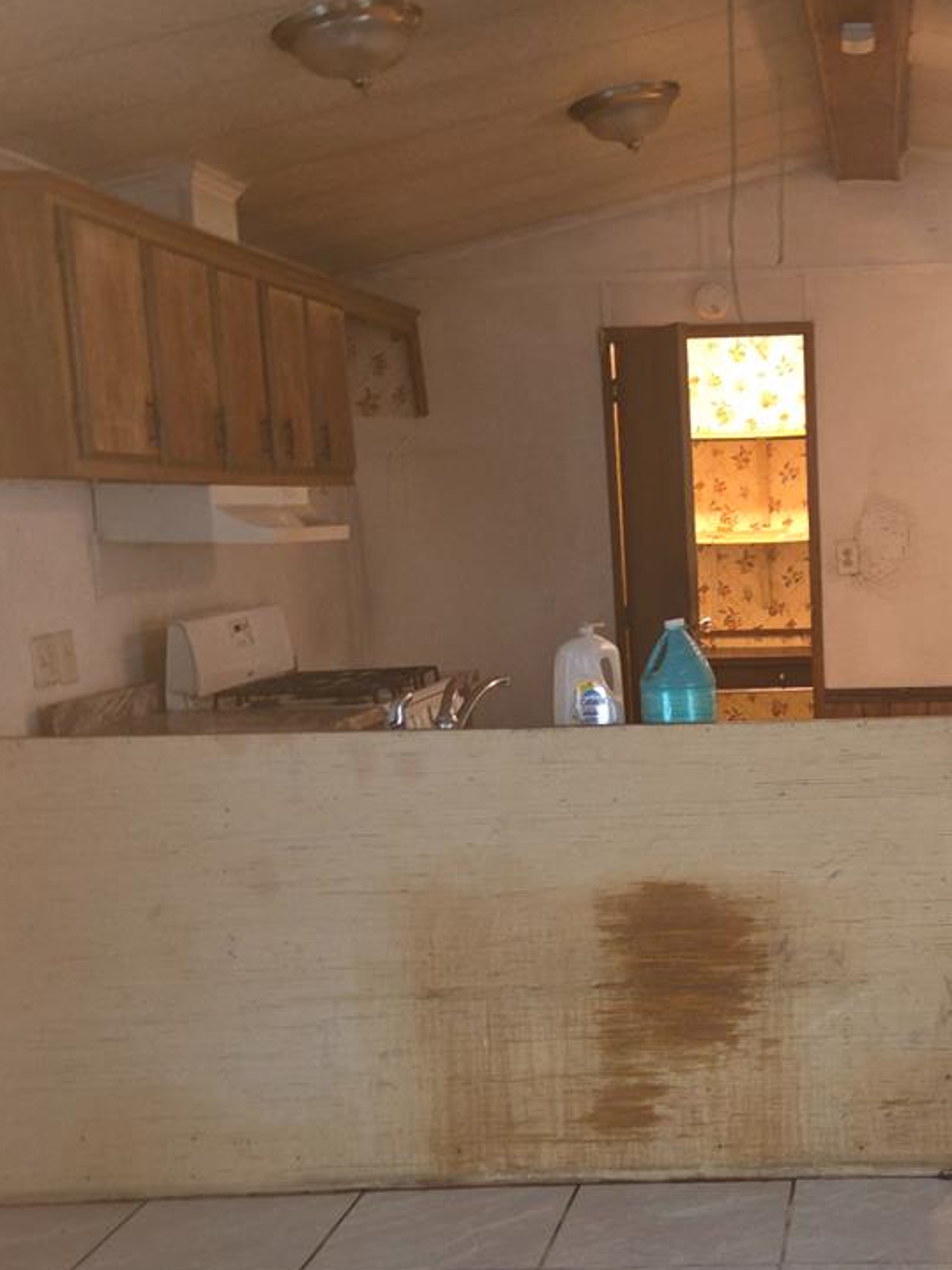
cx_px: 843
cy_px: 782
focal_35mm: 48
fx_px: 1761
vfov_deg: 39.4
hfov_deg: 29.1
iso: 160
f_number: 1.8
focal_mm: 5.4
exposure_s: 1/12
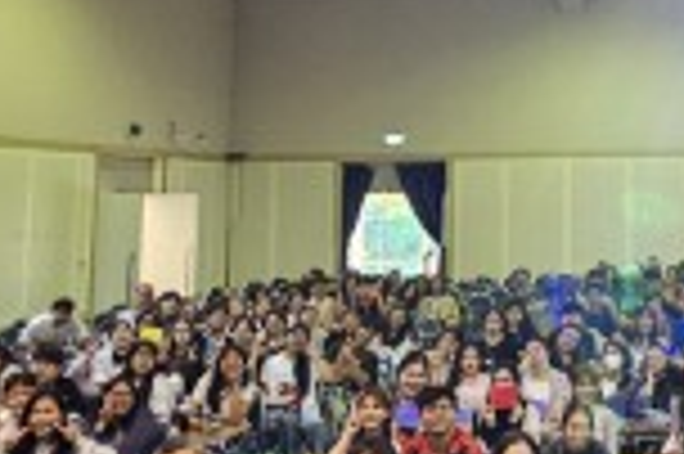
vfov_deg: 23.1
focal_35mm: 57
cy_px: 49
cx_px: 706
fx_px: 1082
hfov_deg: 32.0
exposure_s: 1/50
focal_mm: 2.2
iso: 200
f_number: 2.2
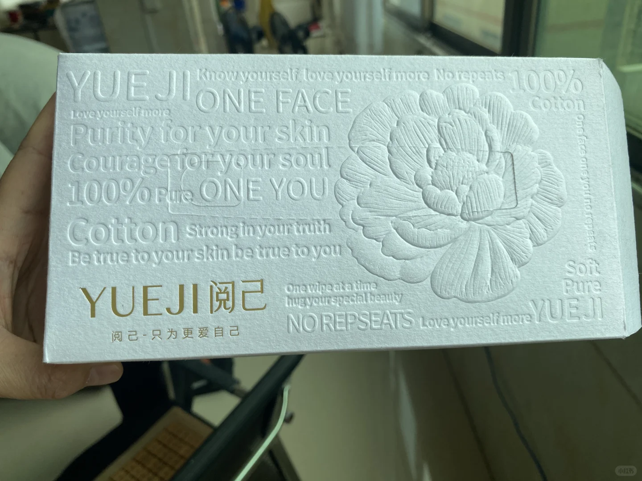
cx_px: 321
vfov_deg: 53.1
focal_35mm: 26
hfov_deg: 67.3
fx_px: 482
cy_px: 240
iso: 32
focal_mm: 4.25
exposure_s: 1/1034
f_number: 1.8
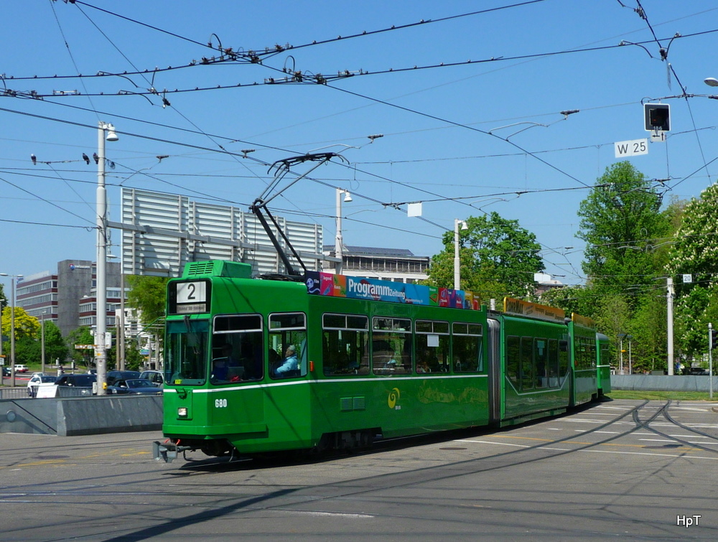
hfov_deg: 59.8
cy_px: 271
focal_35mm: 30
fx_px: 624
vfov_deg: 47.0
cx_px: 359
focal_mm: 5
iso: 100
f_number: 3.4
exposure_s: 1/1000
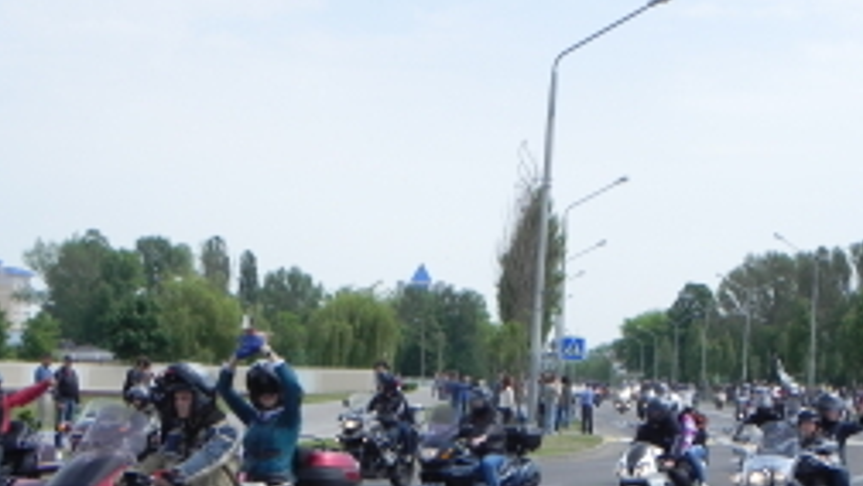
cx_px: 503
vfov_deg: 13.4
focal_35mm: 90
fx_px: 2060
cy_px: 424
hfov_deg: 23.6
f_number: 6.3
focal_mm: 9.2
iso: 160
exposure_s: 1/535
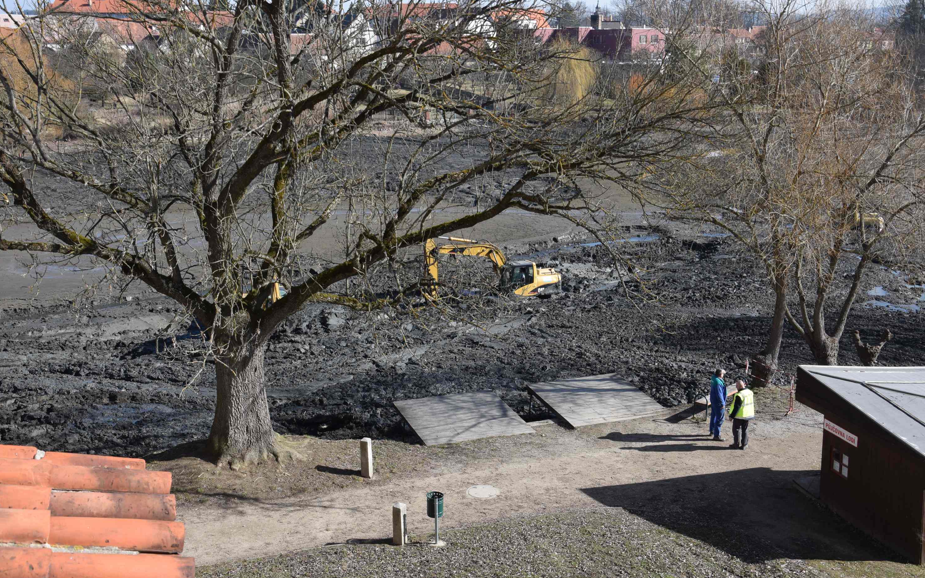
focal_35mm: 37
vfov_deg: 34.4
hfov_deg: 52.7
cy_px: 271
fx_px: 933
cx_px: 464
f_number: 8
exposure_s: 1/250
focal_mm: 24
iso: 200
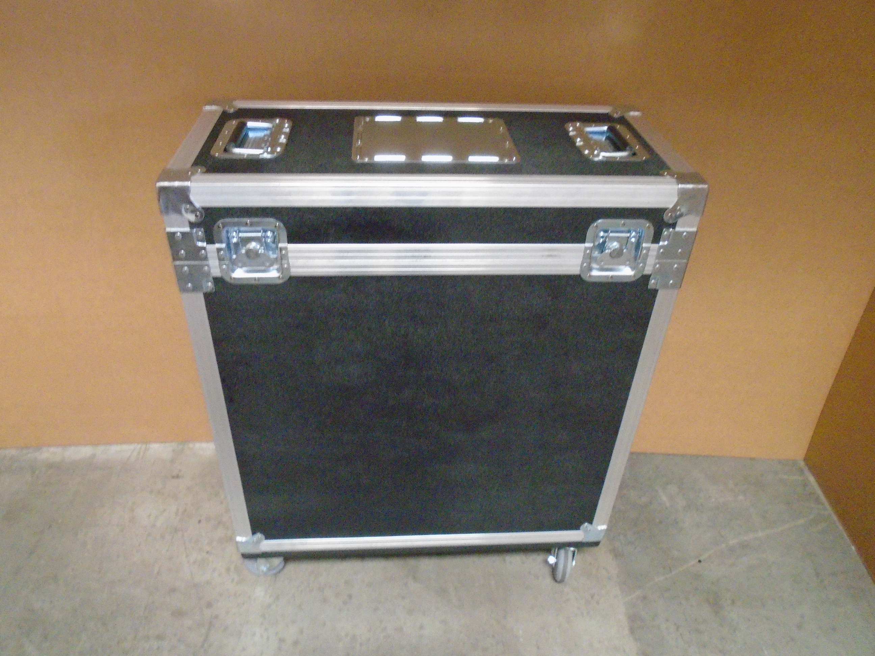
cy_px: 328
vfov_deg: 53.1
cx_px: 438
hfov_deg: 67.3
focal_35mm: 26
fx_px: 657
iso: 800
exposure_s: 1/30
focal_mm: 4.6
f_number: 3.2
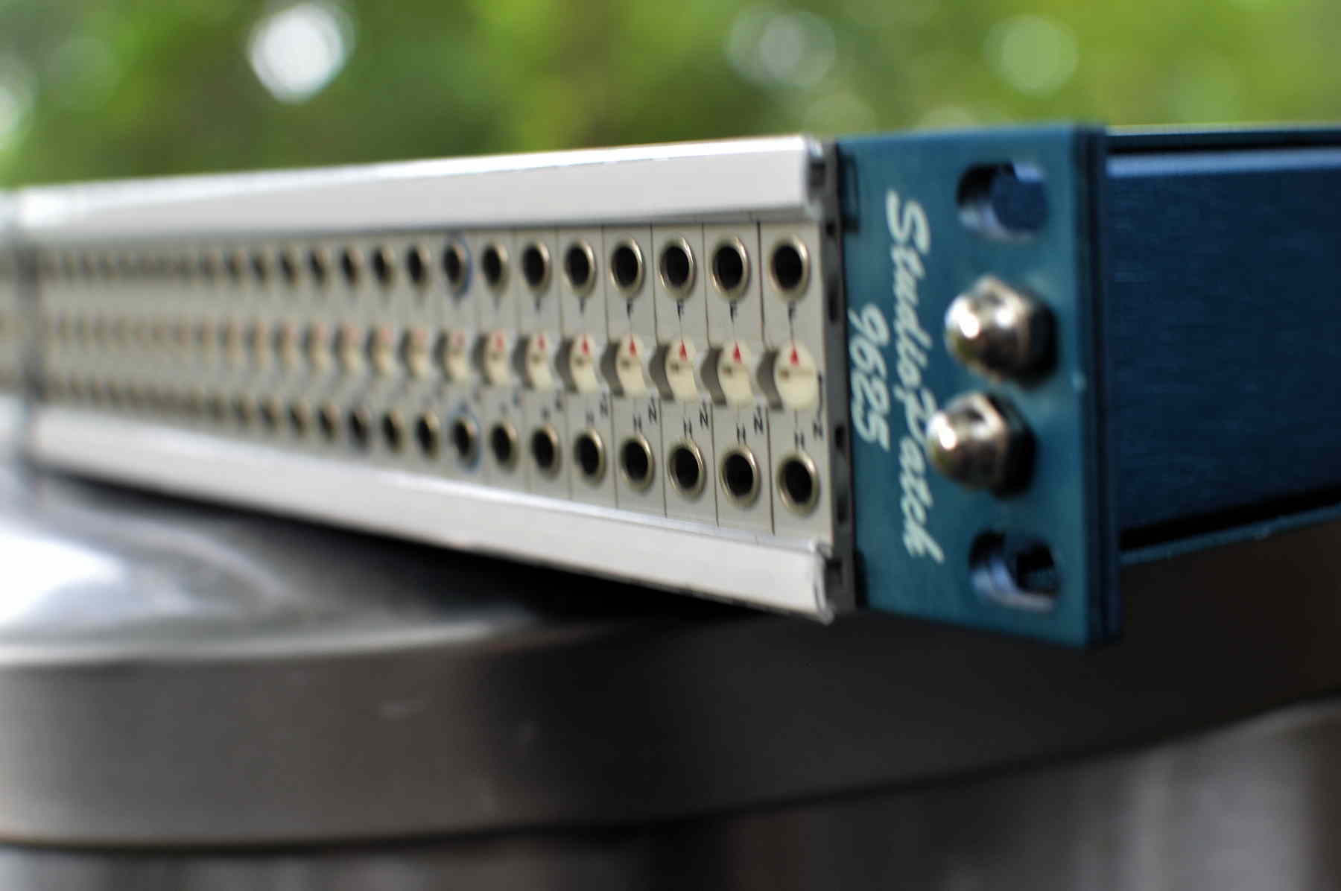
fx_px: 1953
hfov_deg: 37.9
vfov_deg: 25.7
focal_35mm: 52
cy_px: 446
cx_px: 670
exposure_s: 1/60
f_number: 5
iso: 400
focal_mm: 35
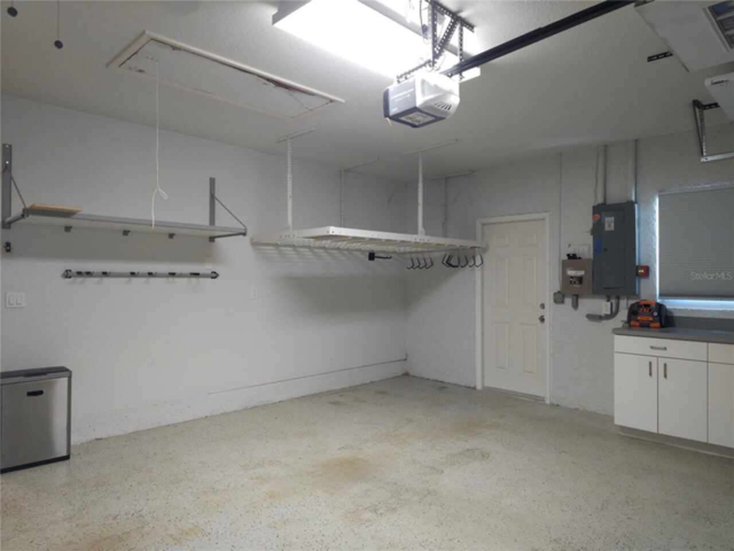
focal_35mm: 23
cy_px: 276
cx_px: 367
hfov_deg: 73.9
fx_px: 488
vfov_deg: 58.9
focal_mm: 6.3
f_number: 1.7
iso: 320
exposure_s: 1/60.2
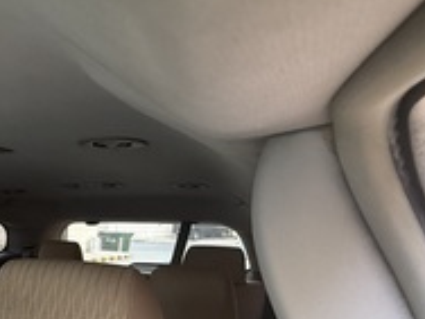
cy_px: 327
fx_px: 417
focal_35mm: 34
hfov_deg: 45.9
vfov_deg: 37.0
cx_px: 6
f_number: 2.2
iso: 500
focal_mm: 2.22
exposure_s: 1/60
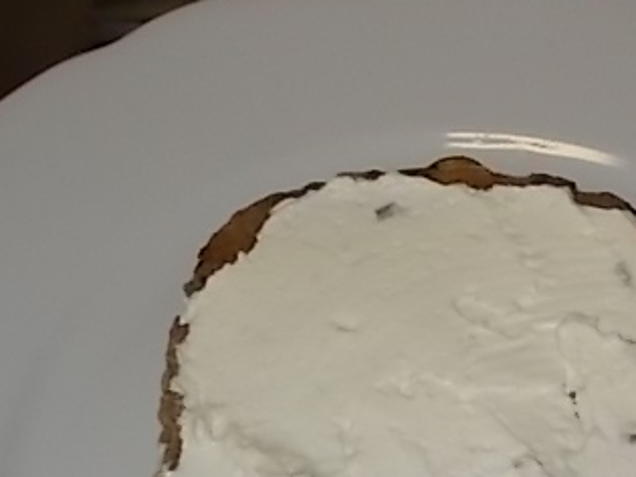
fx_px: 2167
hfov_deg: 16.6
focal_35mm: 118
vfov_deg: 12.5
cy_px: 380
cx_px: 479
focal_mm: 10.3
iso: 200
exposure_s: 1/30
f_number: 4.9
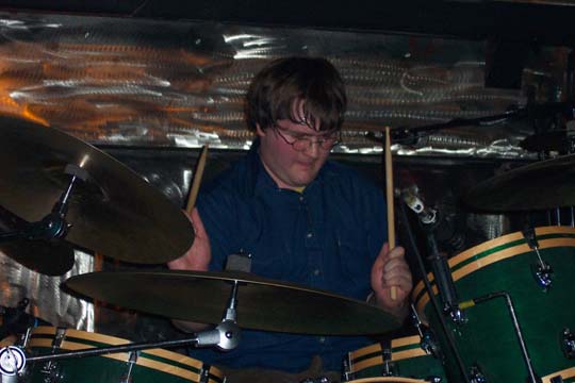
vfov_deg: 12.0
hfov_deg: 17.9
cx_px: 288
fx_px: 1821
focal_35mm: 114
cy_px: 192
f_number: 4.8
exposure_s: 1/90
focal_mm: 24
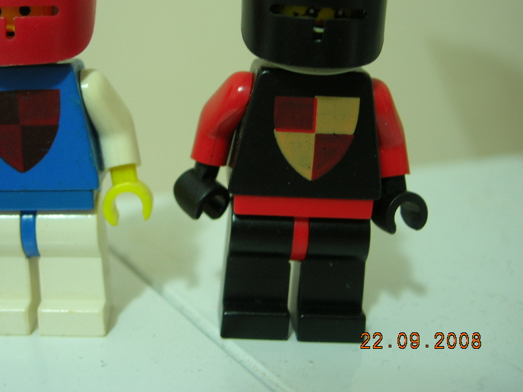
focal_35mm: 51
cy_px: 133
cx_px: 186
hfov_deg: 37.2
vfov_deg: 28.4
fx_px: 770
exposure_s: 1/3.4
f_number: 2.8
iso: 76
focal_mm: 7.8
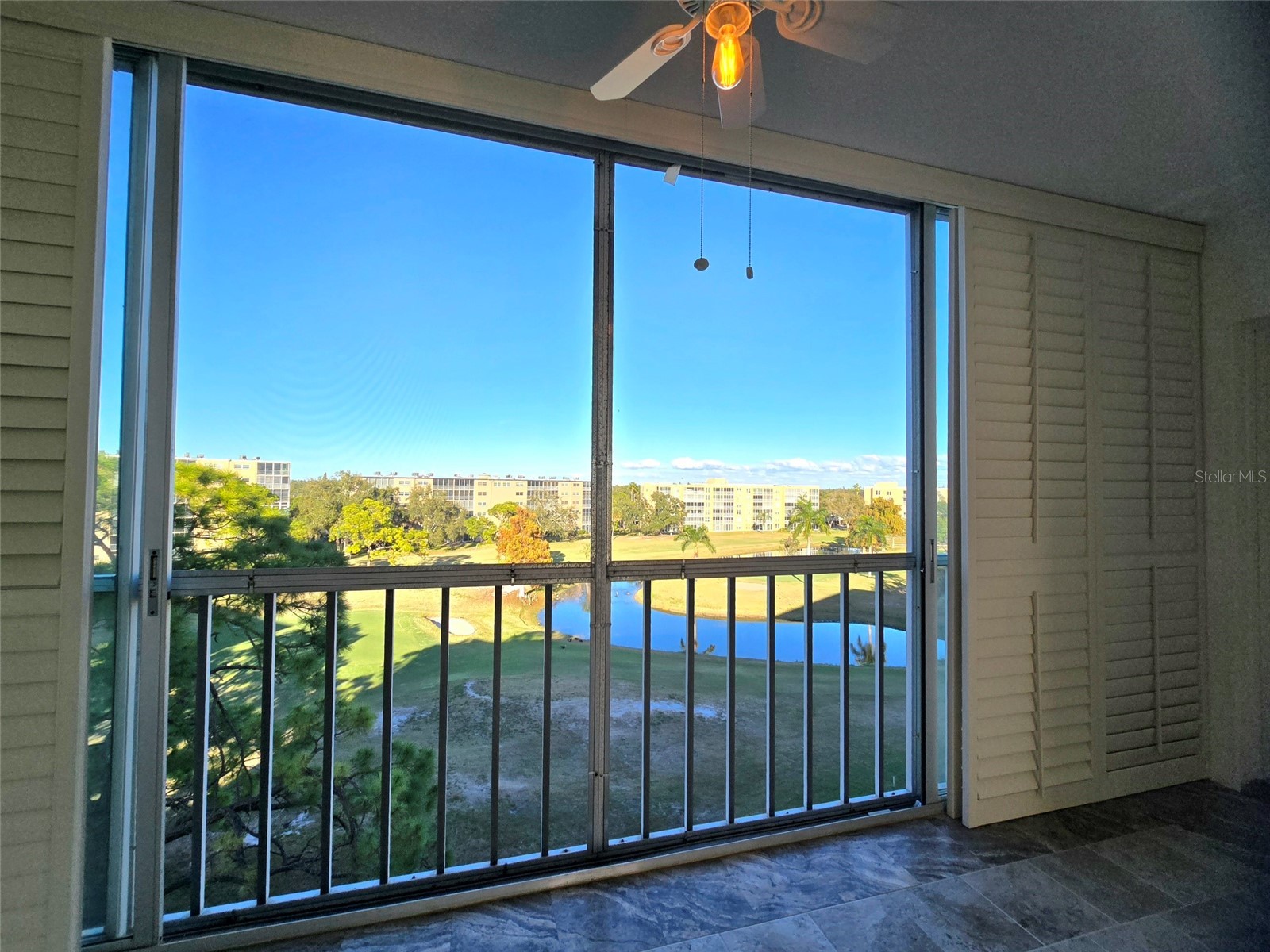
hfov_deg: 106.2
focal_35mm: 13
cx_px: 635
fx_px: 477
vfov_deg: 89.9
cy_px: 476
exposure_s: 1/833
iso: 50
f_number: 2.2
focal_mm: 2.2
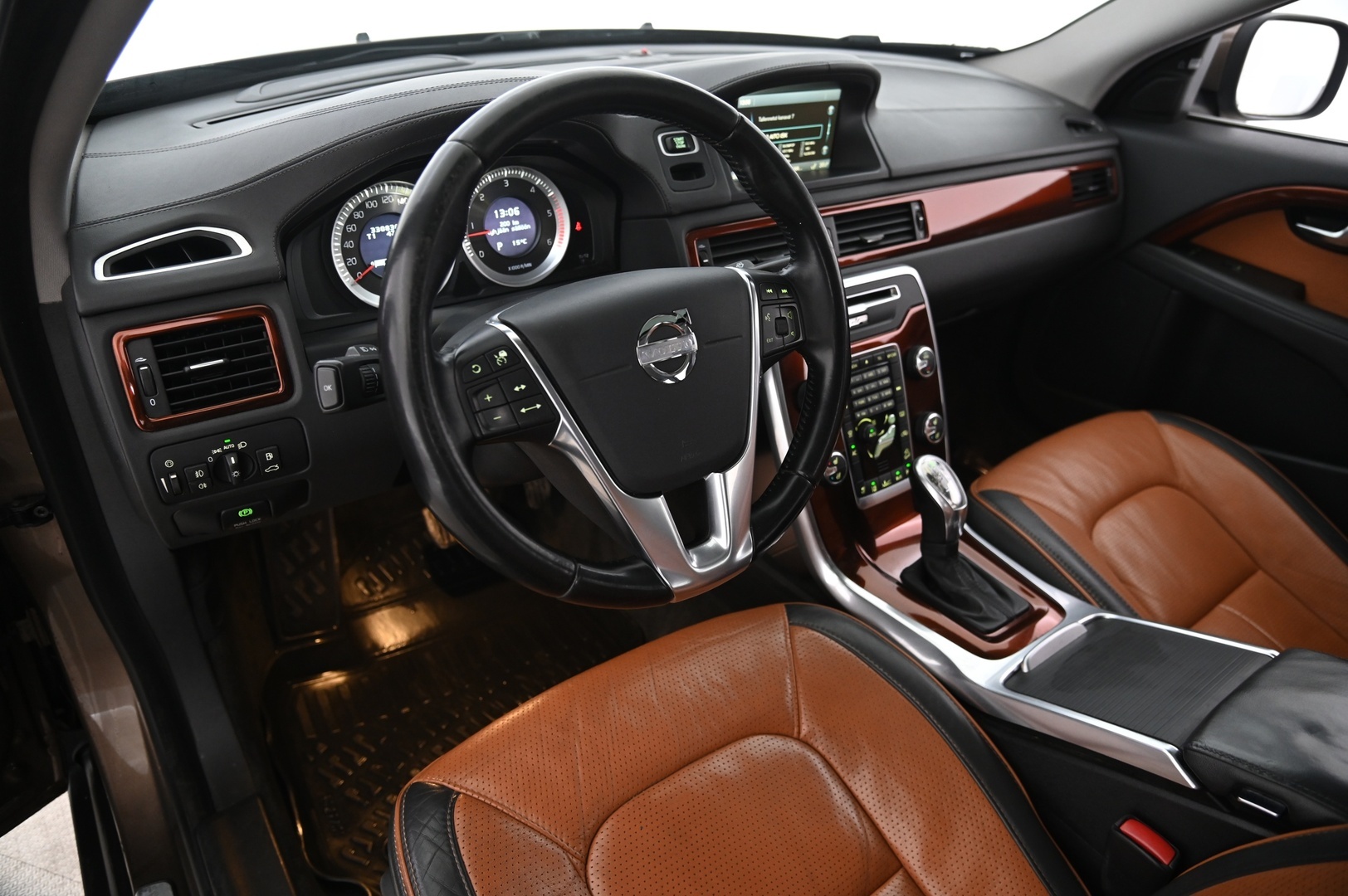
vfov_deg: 53.1
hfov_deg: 73.8
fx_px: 898
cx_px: 674
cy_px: 448
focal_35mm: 24
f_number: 4
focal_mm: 24
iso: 2000
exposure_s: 1/20
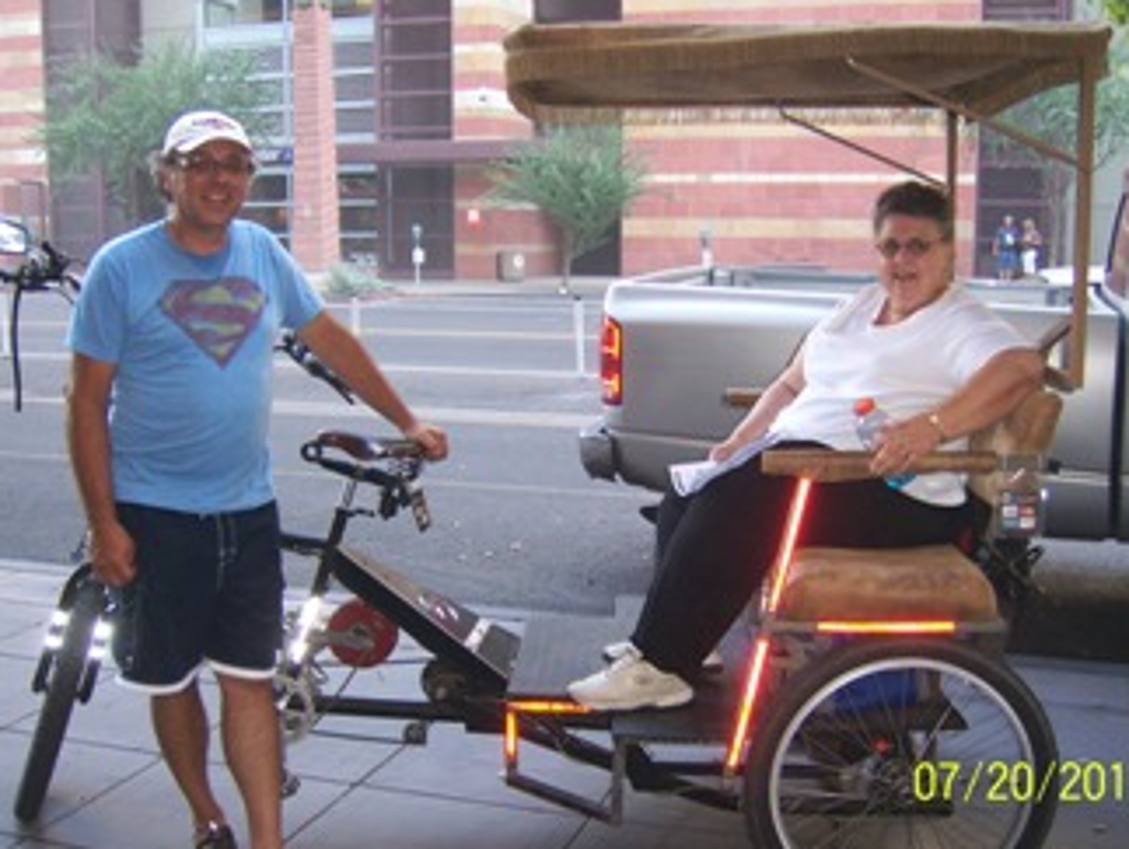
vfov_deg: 36.9
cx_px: 605
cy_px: 438
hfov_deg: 47.8
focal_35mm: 39
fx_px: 1273
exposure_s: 1/60
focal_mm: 6
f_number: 2.8
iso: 125
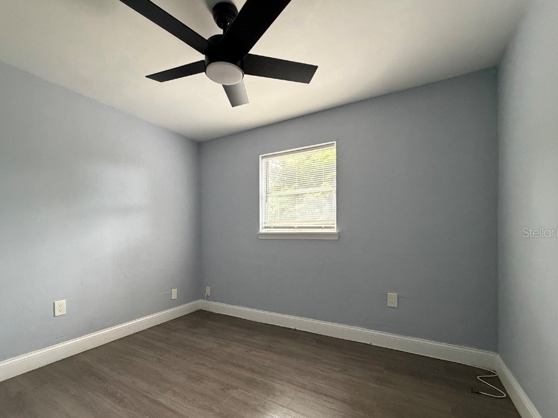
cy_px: 232
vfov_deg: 77.8
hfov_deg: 94.4
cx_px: 262
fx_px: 258
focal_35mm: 16
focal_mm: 2.22
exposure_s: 1/60
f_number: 2.2
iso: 640
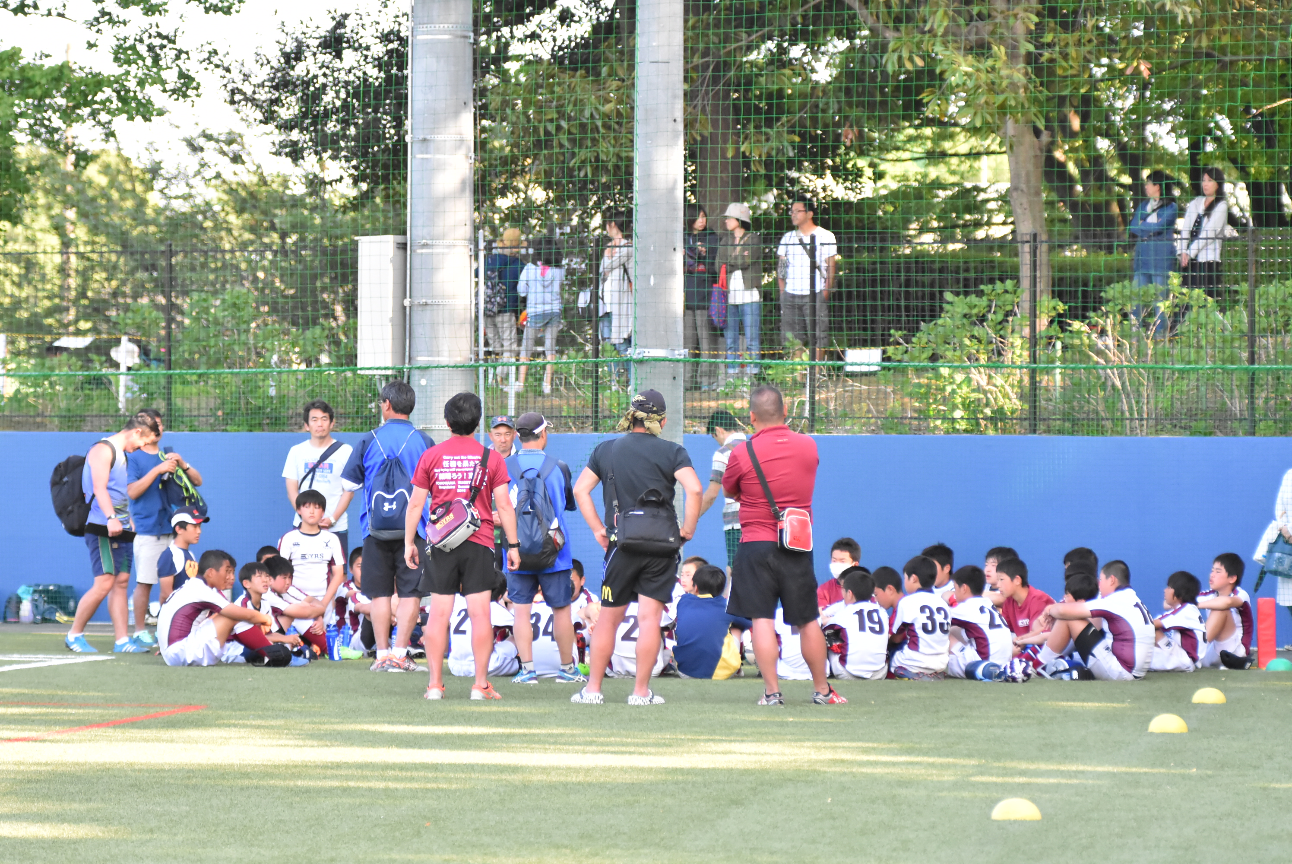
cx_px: 646
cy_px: 432
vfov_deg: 6.6
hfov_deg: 9.8
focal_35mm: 210
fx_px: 7542
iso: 2500
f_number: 4
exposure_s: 1/1250
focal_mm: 140
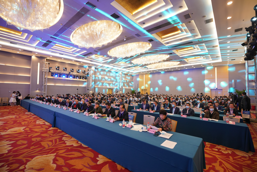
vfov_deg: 73.7
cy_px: 86
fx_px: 114
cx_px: 128
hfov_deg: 96.7
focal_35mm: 16
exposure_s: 1/100
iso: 1000
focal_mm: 16
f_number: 4
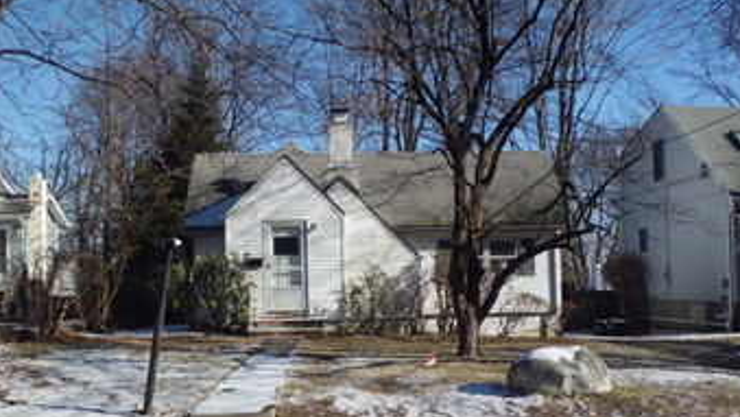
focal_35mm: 40
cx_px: 373
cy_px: 260
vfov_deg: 29.6
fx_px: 785
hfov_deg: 50.5
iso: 64
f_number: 8.8
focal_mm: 6.4
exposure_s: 1/125
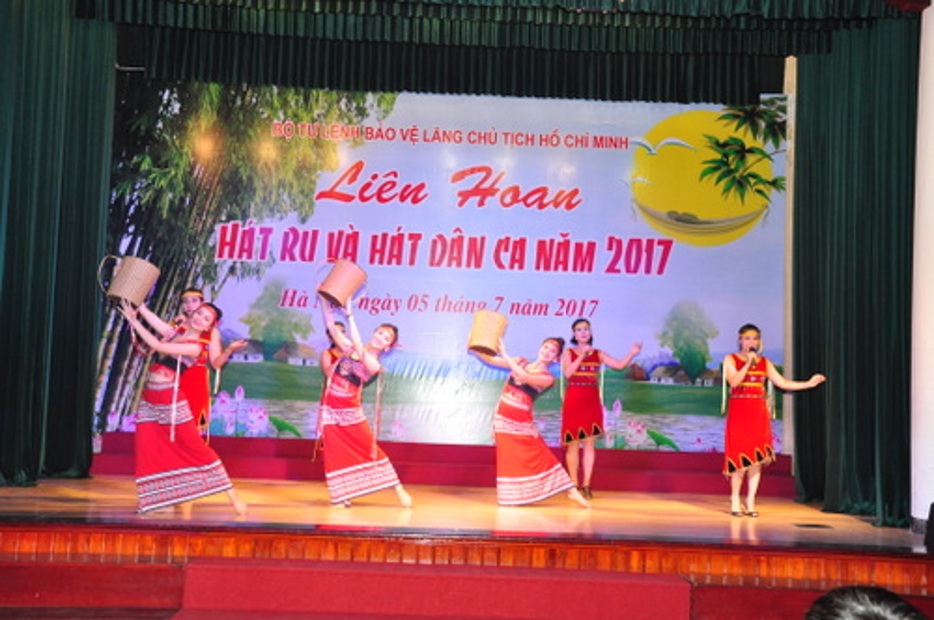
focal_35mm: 39
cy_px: 310
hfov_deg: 49.6
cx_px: 467
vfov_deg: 34.1
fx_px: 1011
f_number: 6.3
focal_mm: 26
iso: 800
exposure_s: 1/160
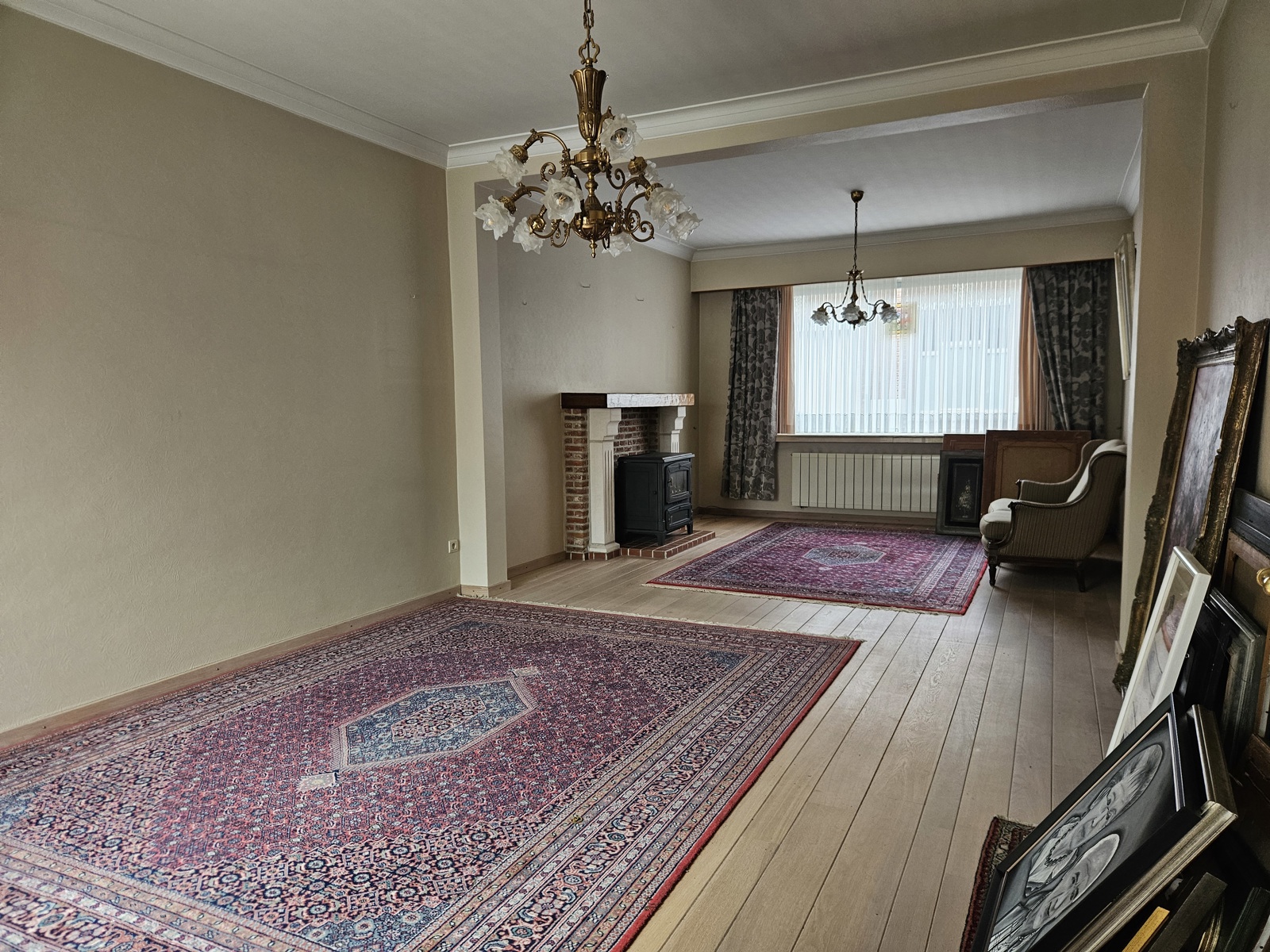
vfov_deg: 58.9
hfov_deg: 73.9
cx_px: 635
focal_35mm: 23
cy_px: 476
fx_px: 844
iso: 200
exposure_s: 1/180
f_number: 1.8
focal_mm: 5.4
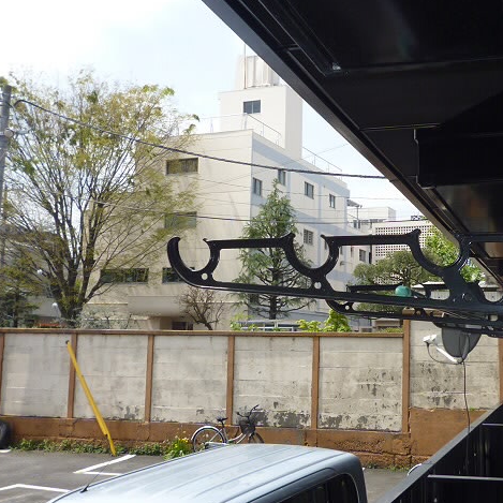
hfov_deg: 35.7
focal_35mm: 47
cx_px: 334
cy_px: 251
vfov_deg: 36.1
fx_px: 773
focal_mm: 4.4
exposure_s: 1/500
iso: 100
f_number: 4
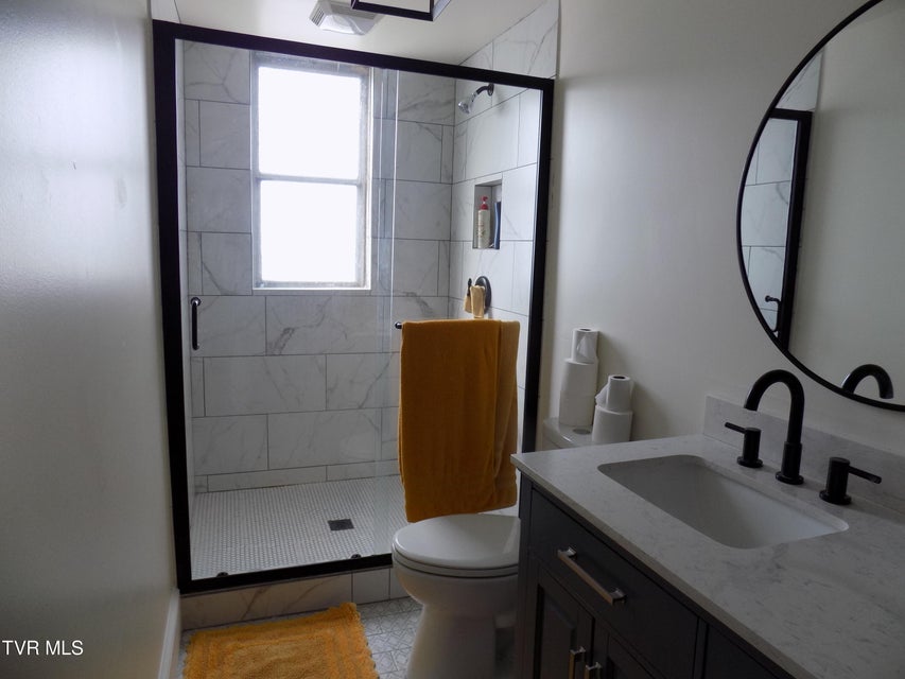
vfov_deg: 58.9
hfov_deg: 73.9
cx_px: 452
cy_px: 340
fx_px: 601
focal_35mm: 23
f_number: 3.1
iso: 80
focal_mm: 4
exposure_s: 1/40
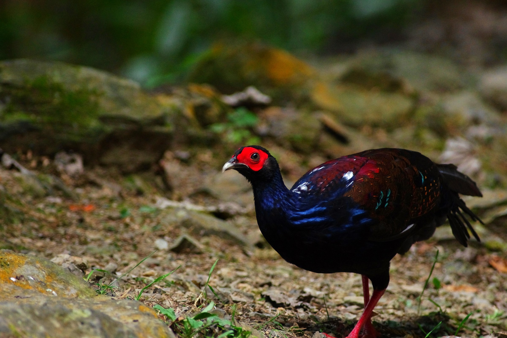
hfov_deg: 2.5
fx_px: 11829
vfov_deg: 1.6
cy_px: 169
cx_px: 254
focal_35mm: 840
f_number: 5.6
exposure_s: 1/250
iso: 3200
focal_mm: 560
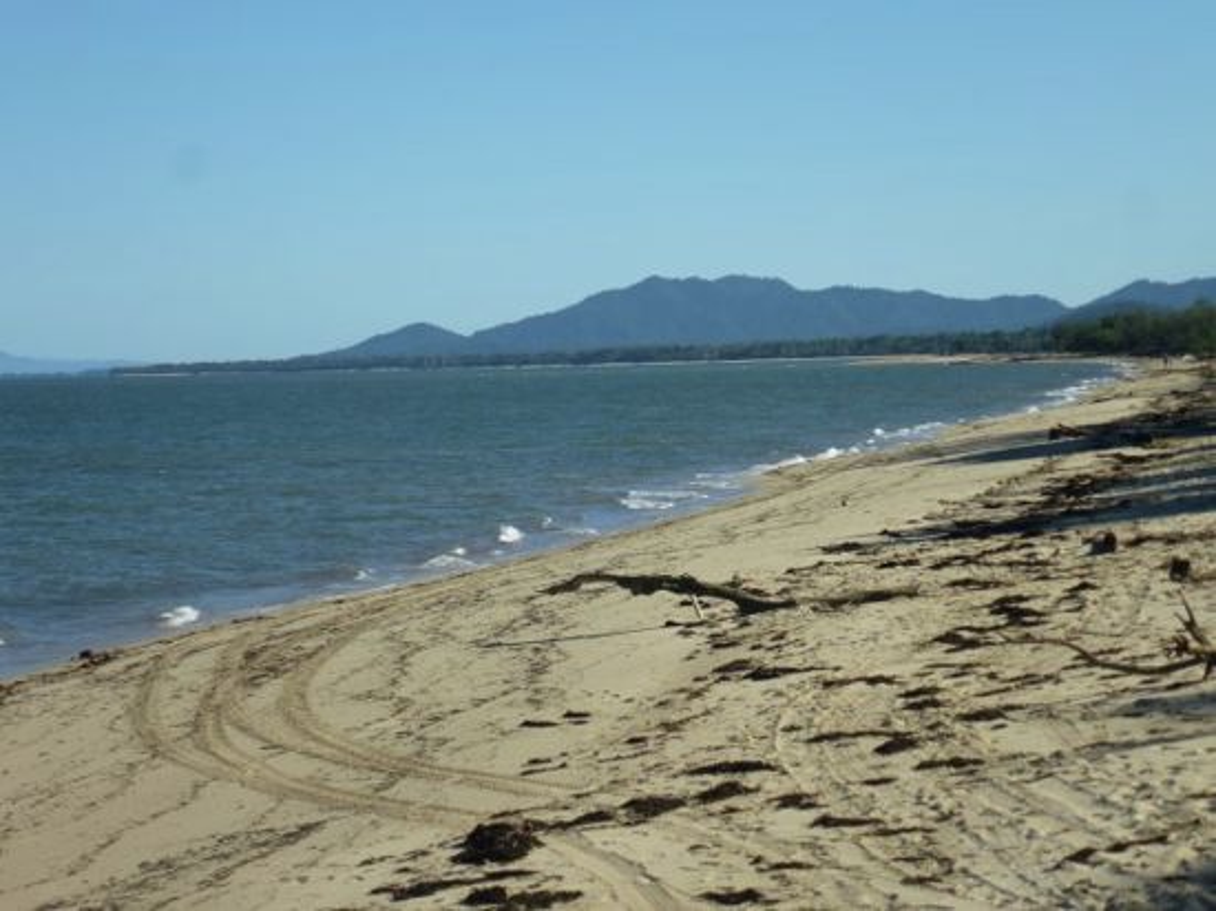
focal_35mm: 104
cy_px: 456
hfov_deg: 18.9
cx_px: 608
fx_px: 3652
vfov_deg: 14.2
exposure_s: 1/800
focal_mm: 18.7
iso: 100
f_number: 5
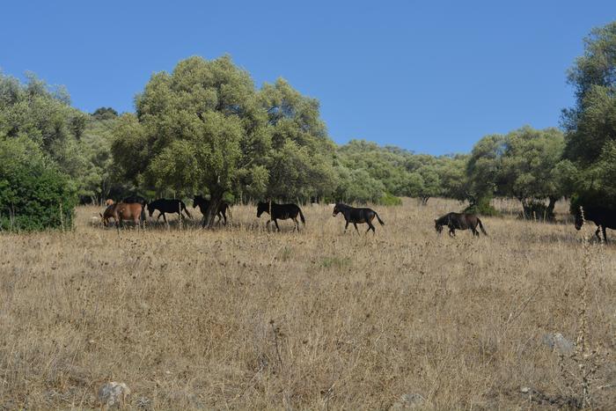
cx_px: 308
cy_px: 206
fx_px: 1027
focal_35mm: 60
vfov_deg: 22.6
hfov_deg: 33.4
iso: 100
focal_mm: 40
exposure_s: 1/250
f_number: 10
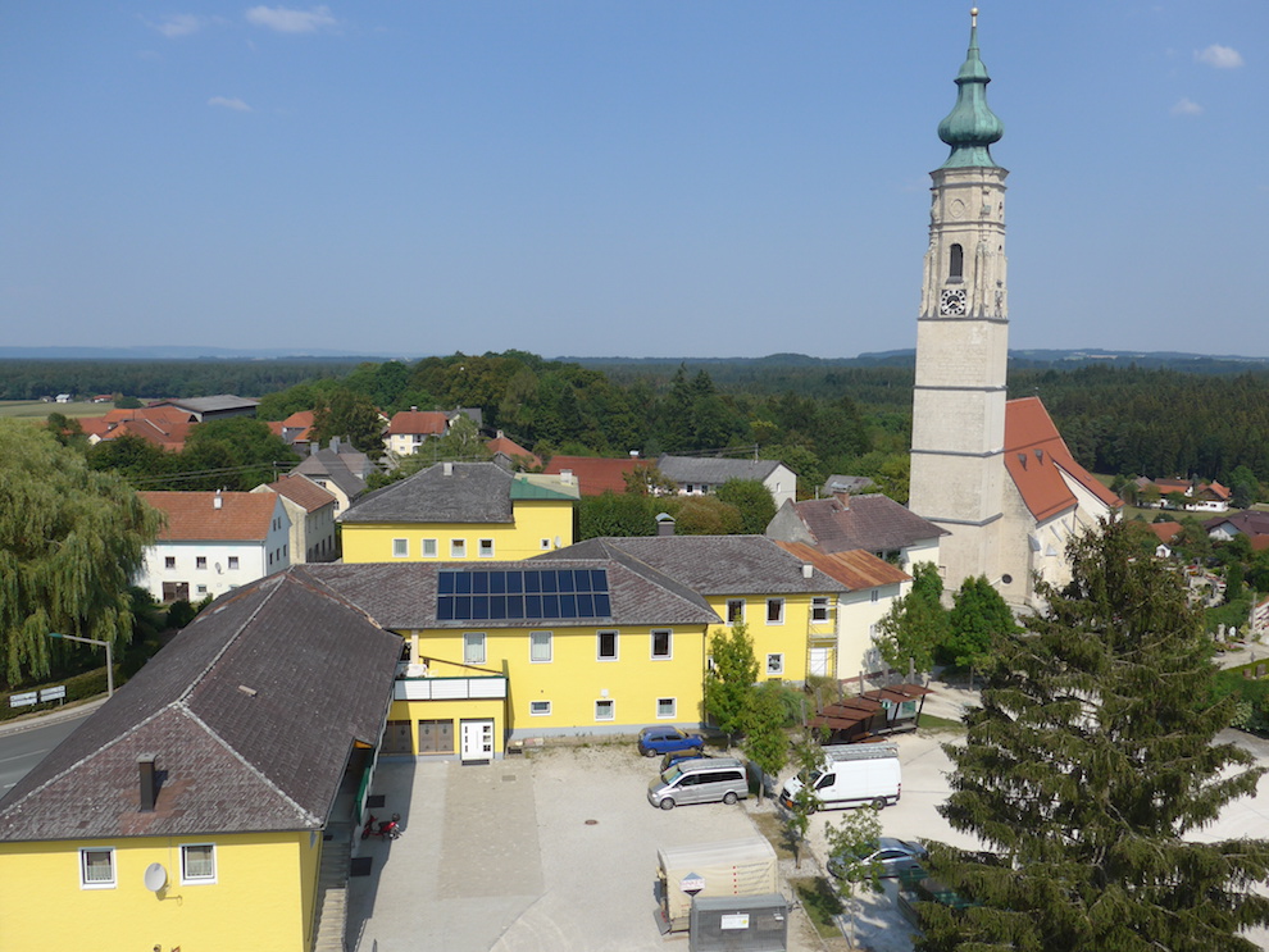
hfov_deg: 61.6
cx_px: 634
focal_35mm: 29
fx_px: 1063
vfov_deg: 48.2
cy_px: 476
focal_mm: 6
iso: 80
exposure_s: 1/2000
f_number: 2.8
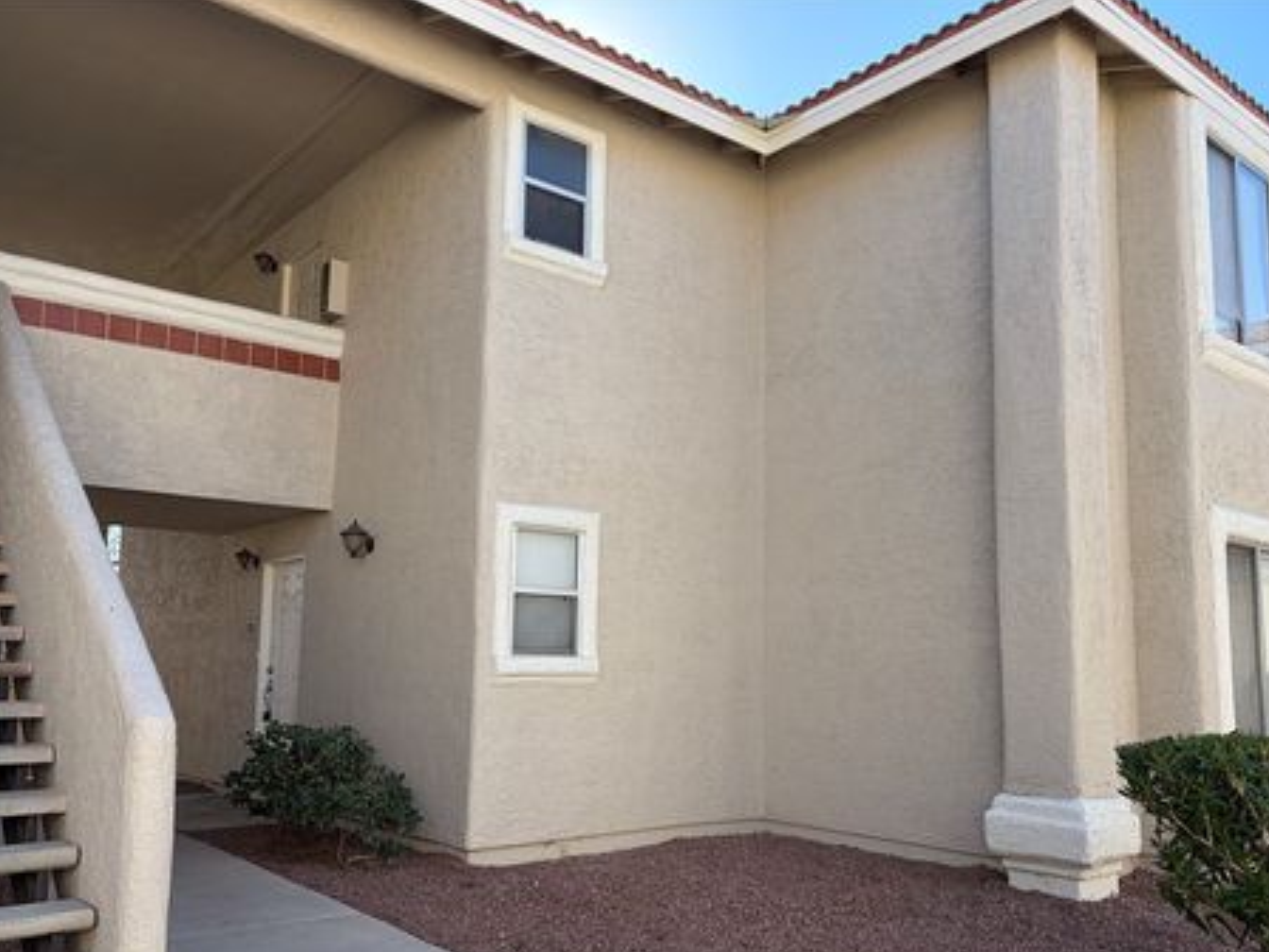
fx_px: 1063
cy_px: 523
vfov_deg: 48.2
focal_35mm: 29
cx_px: 637
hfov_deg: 61.7
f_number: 1.6
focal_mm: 5.96
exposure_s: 1/1550
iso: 64
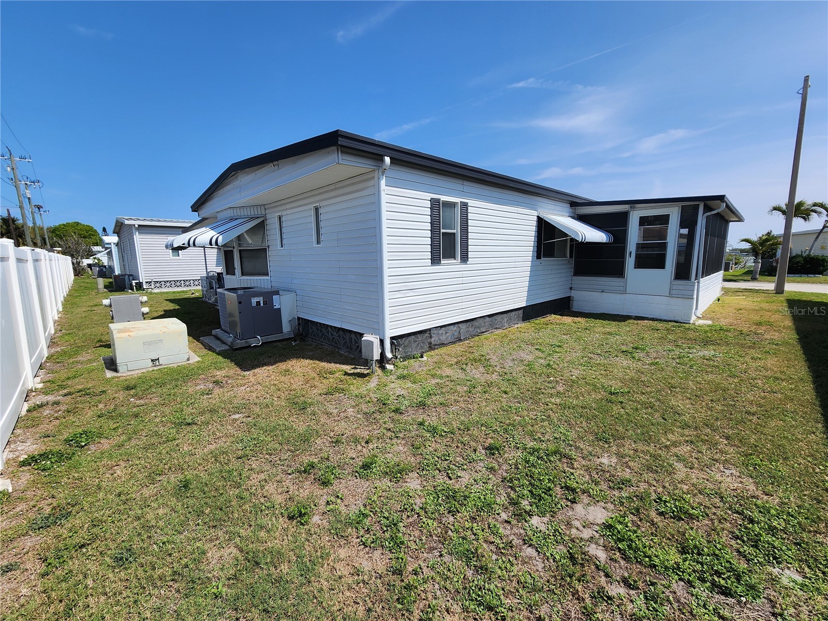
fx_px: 311
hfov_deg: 106.2
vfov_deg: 89.9
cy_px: 310
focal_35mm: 13
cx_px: 414
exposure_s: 1/2544
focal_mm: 2.2
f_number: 2.2
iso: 50
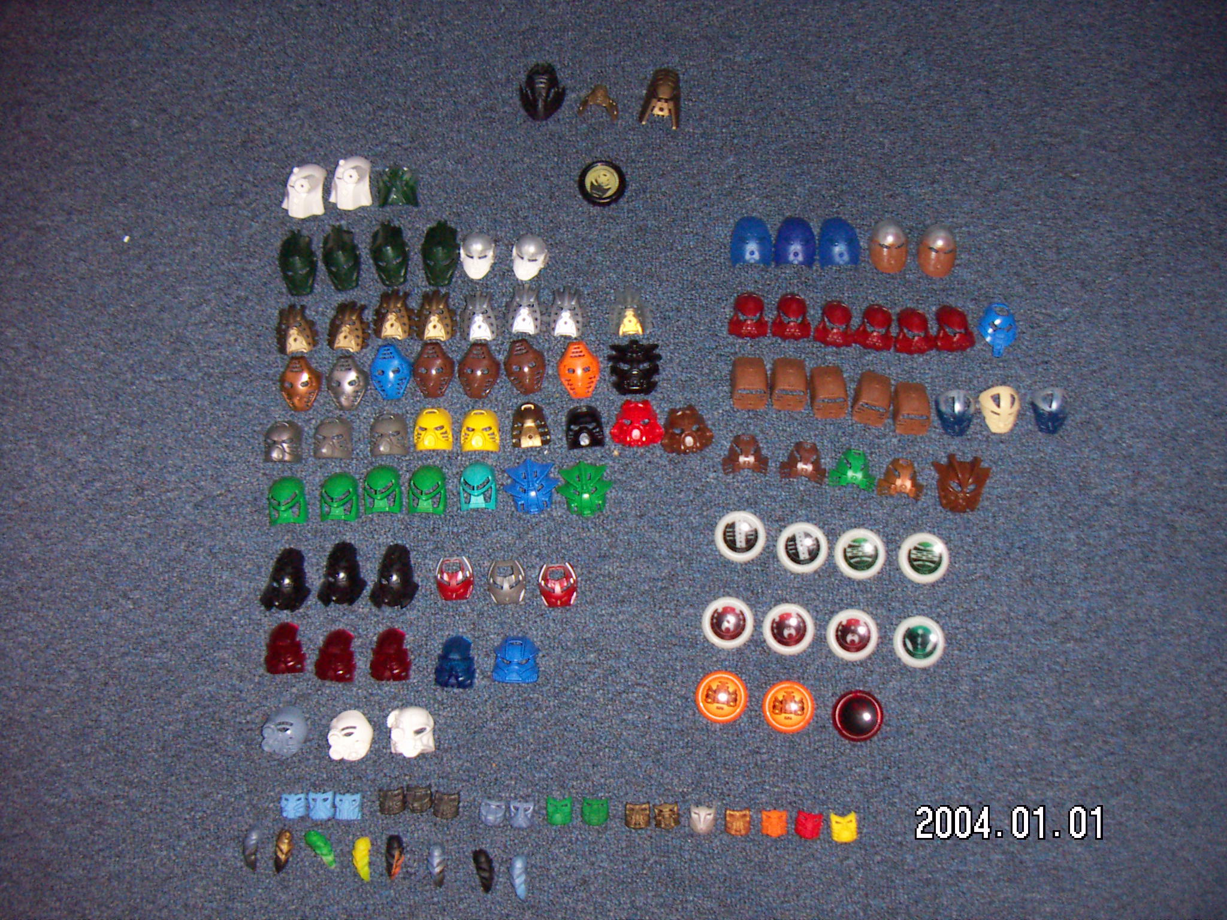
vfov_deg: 39.7
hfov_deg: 51.4
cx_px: 614
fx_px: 1276
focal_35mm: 36
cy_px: 460
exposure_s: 1/50
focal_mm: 4.7
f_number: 6.7
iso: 200
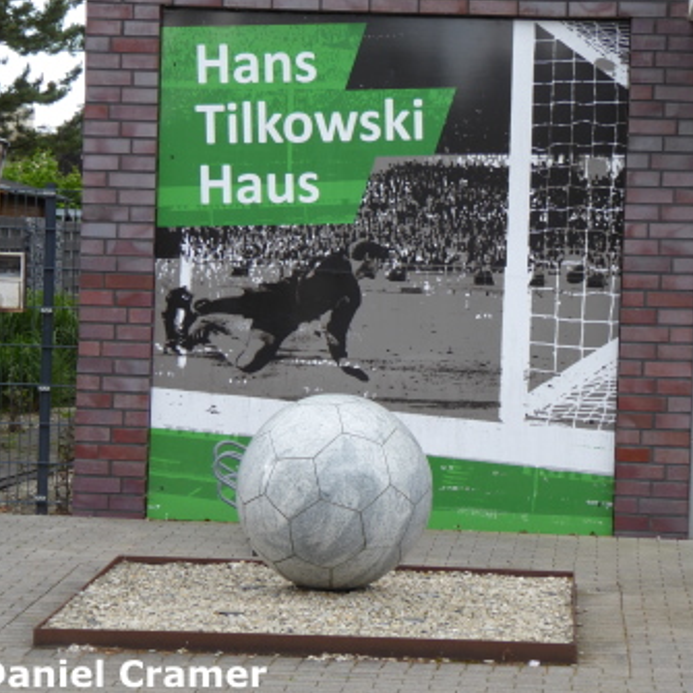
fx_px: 2854
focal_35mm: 126
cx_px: 389
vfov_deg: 13.8
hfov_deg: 13.8
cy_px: 348
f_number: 5.1
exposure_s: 1/60
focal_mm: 19
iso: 100
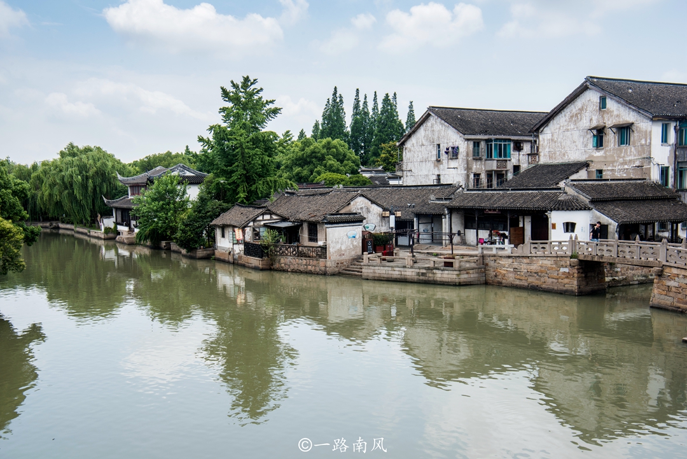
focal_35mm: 38
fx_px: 725
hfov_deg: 50.7
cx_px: 344
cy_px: 230
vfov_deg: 35.1
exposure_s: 1/100
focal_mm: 38
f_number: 14
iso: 125
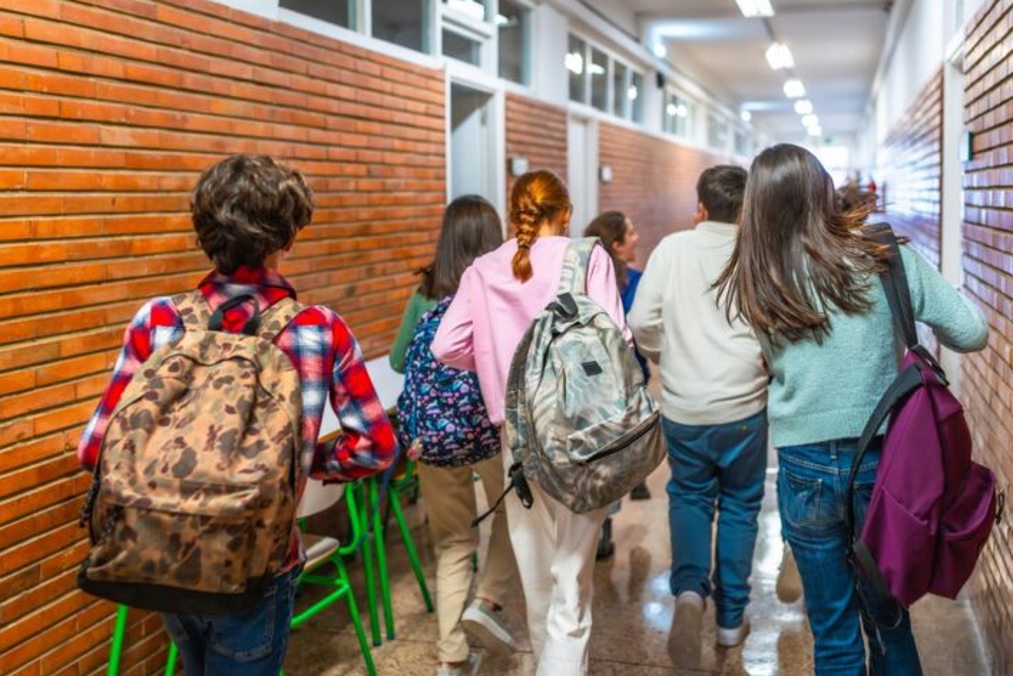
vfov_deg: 35.1
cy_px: 347
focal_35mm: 38
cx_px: 549
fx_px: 1070
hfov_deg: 50.6
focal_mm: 35
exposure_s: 1/400
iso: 1600
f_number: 1.8
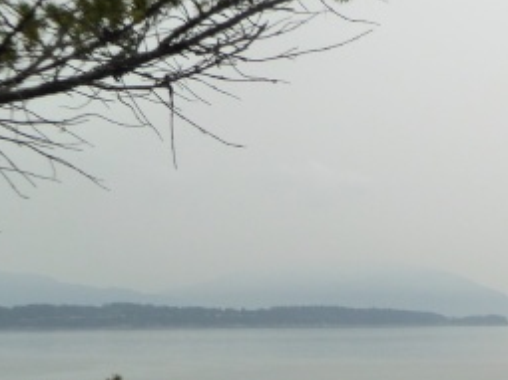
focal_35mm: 91
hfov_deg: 19.8
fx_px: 1335
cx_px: 659
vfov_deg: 15.6
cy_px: 466
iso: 160
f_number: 3.5
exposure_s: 1/1000
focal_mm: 5
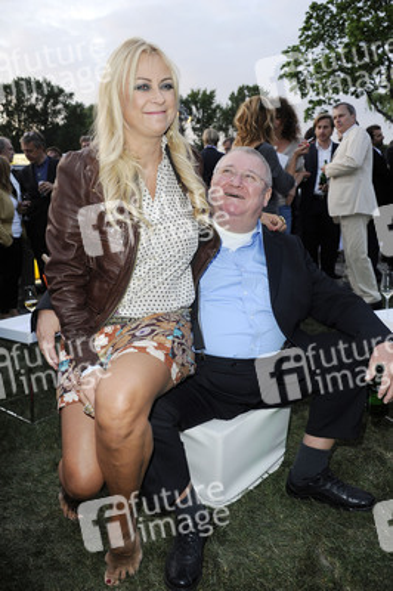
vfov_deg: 65.5
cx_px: 196
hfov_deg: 46.3
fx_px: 459
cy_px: 296
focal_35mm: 28
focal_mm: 28
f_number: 5.6
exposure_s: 1/125
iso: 640
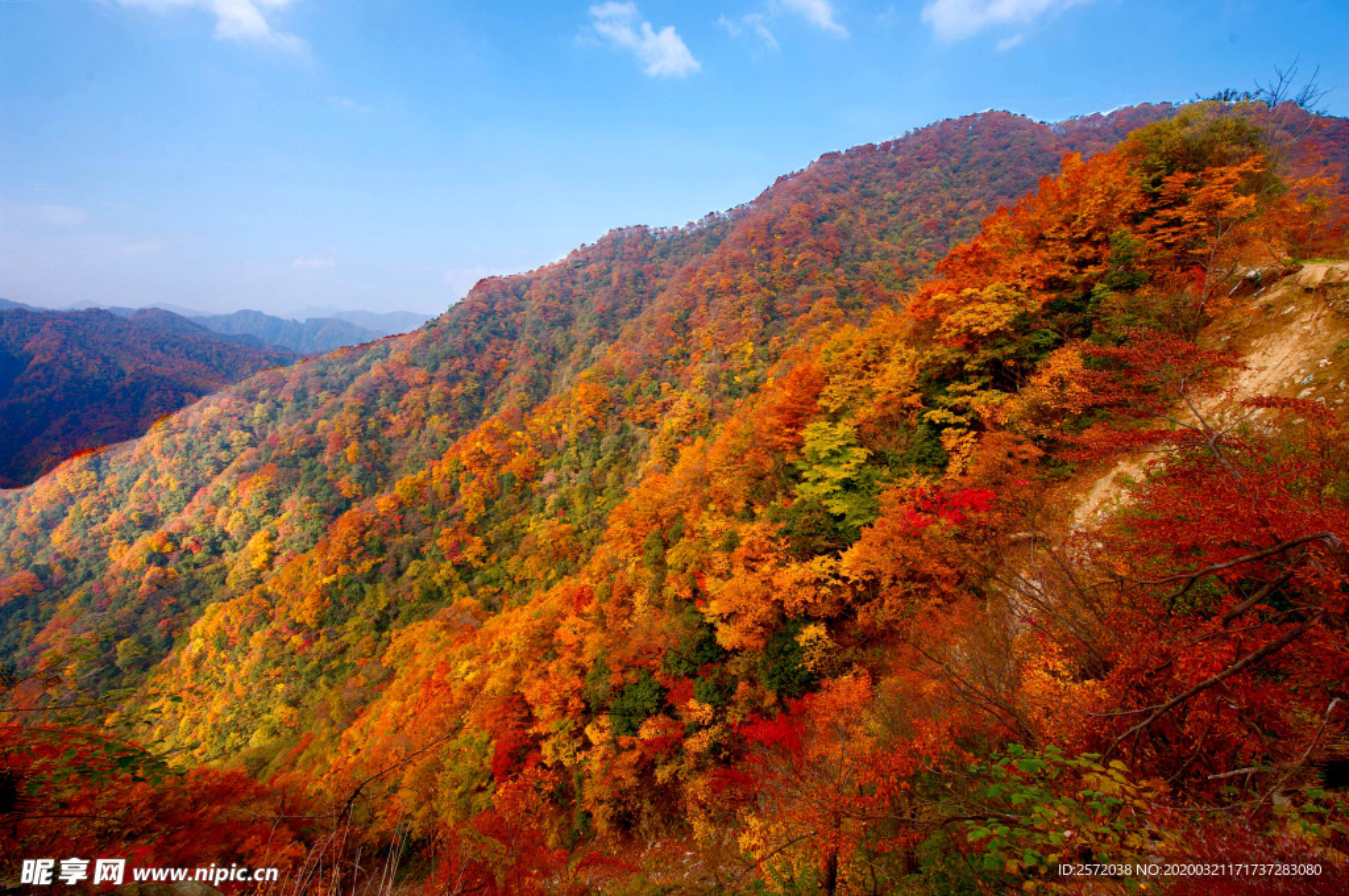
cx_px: 674
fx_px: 562
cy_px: 448
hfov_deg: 100.4
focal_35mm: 15
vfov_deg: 77.2
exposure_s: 1/160
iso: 250
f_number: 9
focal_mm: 15
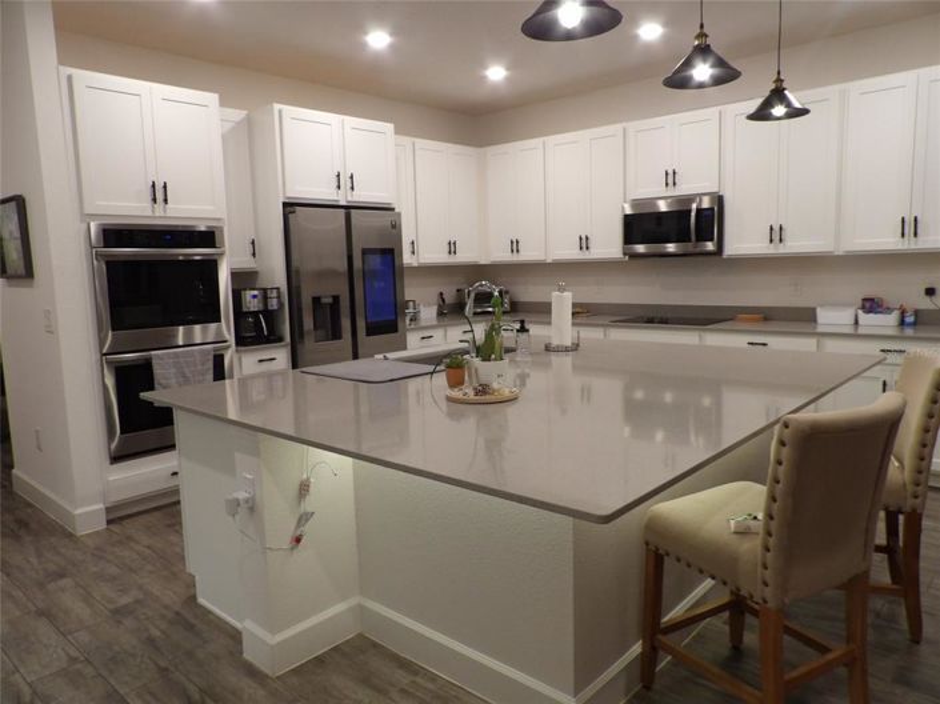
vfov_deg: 56.8
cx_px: 470
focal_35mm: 24
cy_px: 352
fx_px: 651
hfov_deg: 71.6
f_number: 3.2
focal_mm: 4.3
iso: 200
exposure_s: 1/23
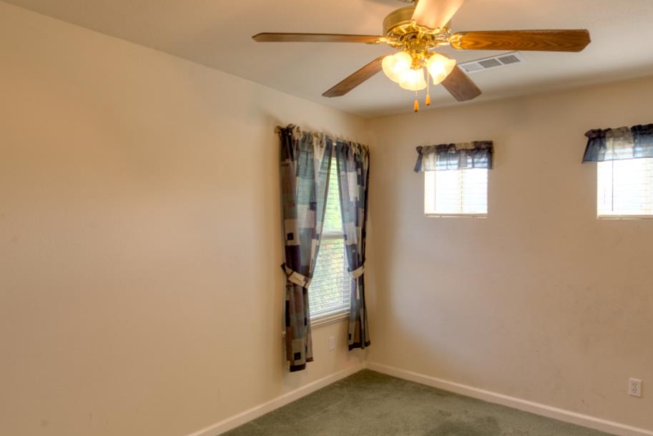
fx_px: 417
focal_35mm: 23
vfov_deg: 55.1
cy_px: 231
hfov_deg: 75.6
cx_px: 376
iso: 400
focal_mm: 14
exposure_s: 1/8
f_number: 10
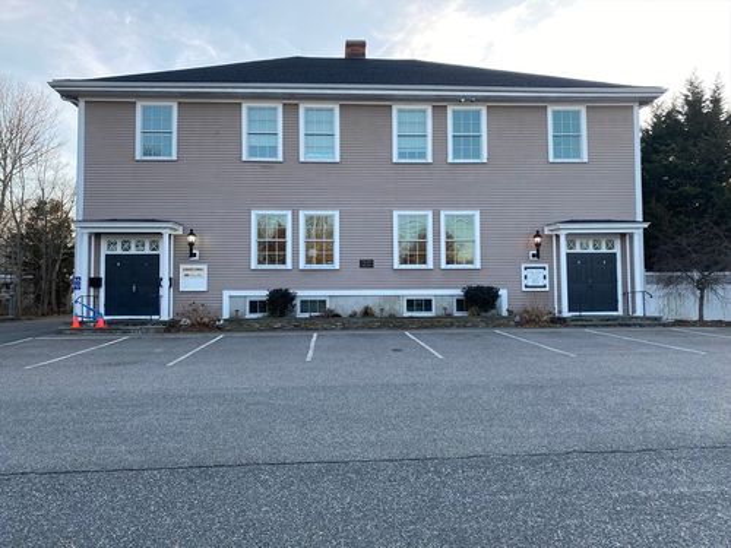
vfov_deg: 53.1
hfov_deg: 67.3
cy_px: 274
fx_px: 549
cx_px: 366
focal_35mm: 26
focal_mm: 4.25
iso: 32
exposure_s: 1/188
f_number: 1.8
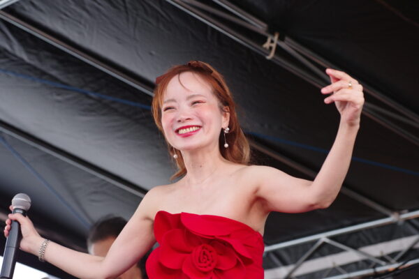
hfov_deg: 17.1
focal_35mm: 120
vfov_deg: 11.4
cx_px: 210
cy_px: 140
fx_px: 1397
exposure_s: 1/750
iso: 1600
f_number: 4.5
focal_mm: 80
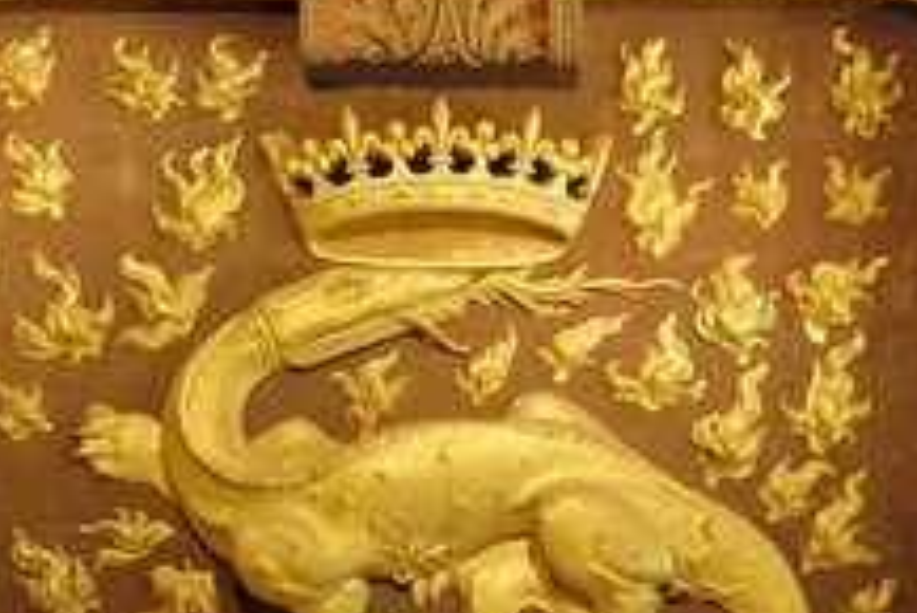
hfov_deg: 12.6
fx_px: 4155
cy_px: 393
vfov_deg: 8.4
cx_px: 429
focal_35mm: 163
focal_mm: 56
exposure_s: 1/1.43
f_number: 6.3
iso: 100
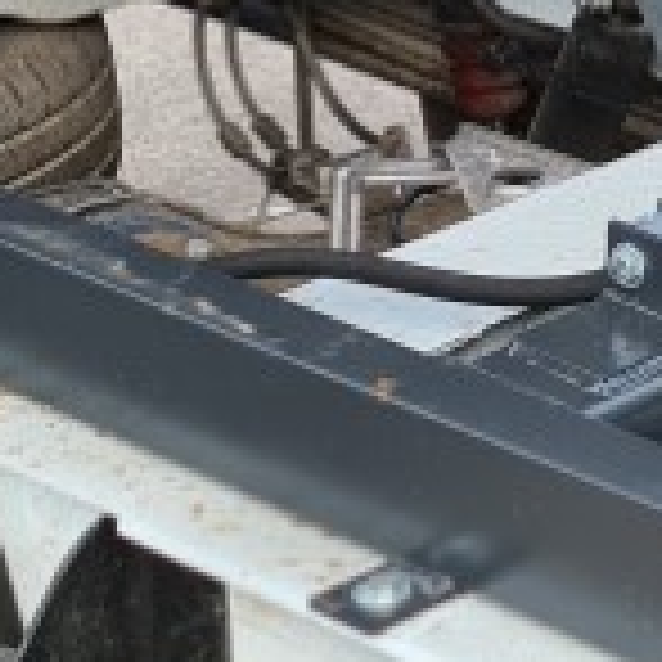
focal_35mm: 156
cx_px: 1216
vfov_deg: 11.2
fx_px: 3375
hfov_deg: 10.5
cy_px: 383
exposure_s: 1/268
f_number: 1.8
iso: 50
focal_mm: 5.4
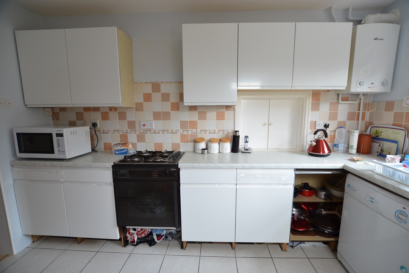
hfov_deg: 100.4
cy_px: 136
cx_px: 204
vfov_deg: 77.3
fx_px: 170
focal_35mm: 15
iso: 400
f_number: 4
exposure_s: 1/60
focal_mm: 10
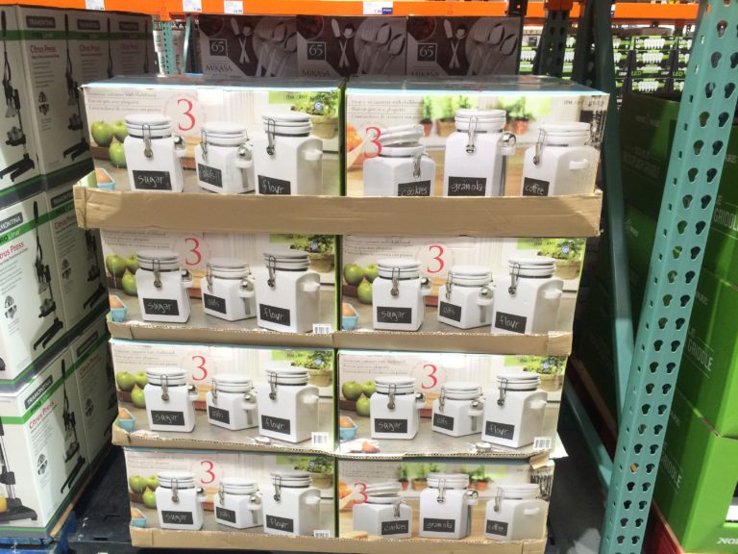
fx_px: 618
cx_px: 369
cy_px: 277
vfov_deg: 48.2
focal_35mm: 29
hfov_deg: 61.7
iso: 125
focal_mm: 4.15
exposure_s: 1/33
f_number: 2.2
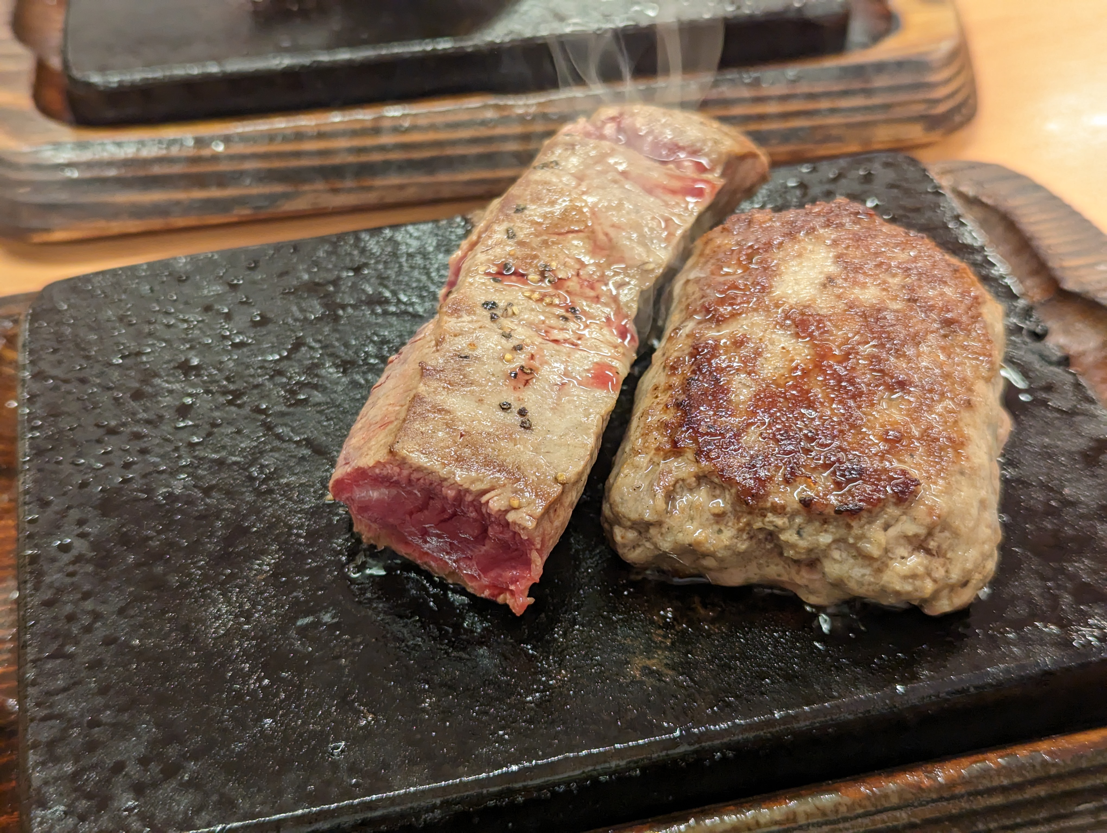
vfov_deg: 30.3
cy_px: 416
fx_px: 1537
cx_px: 554
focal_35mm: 48
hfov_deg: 39.6
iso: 293
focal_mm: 6.81
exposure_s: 1/98.5
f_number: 1.85
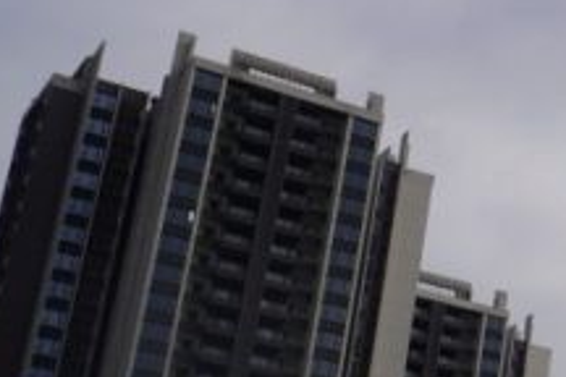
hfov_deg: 14.4
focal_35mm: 114
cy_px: 295
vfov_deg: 12.0
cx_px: 1184
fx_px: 1792
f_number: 10
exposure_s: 1/200
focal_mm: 16
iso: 100
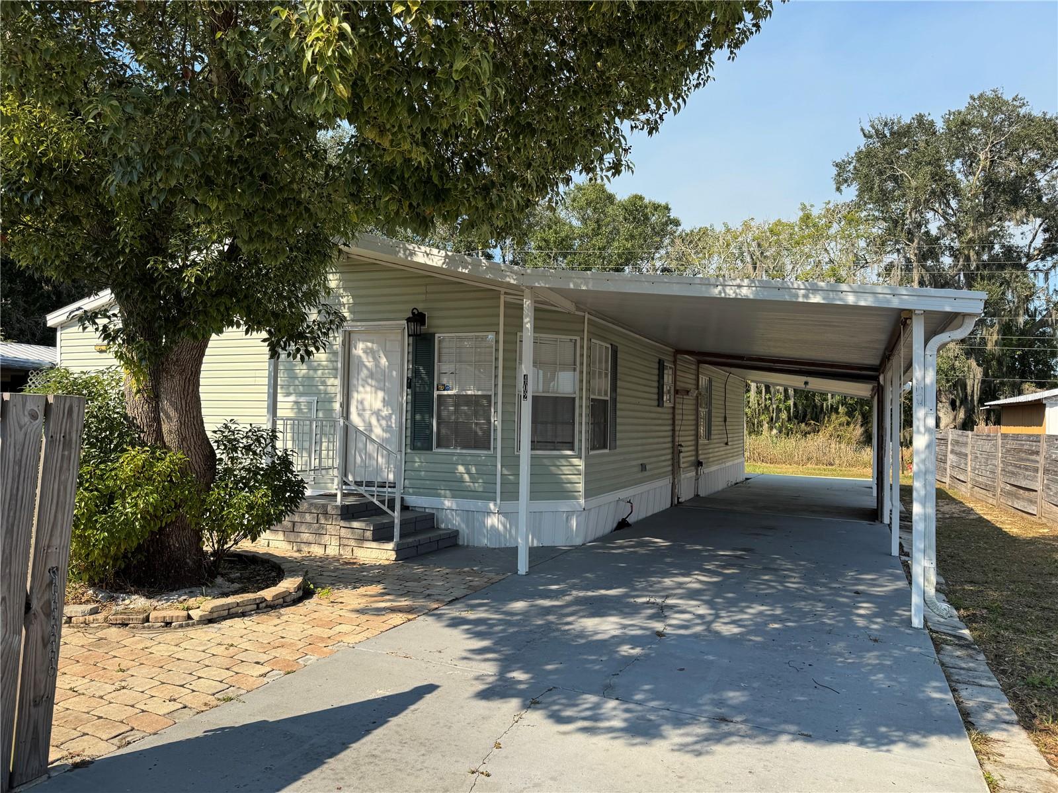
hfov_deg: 71.6
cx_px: 529
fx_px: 734
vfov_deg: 56.8
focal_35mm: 24
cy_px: 396
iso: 80
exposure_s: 1/2331
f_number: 1.78
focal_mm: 6.76
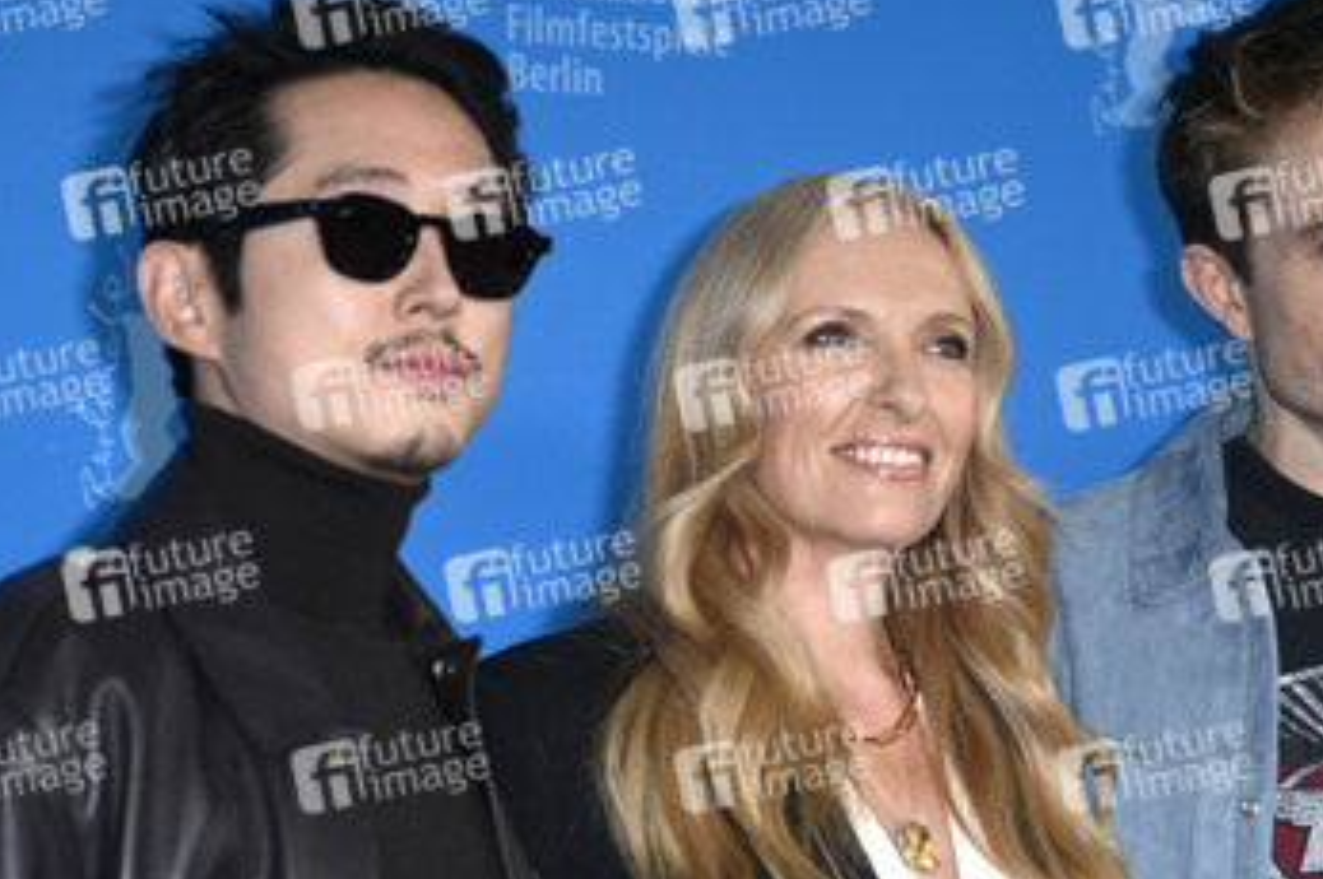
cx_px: 824
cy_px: 482
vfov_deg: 8.4
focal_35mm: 163
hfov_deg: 12.6
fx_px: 5984
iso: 1000
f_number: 5.6
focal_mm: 125
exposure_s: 1/250
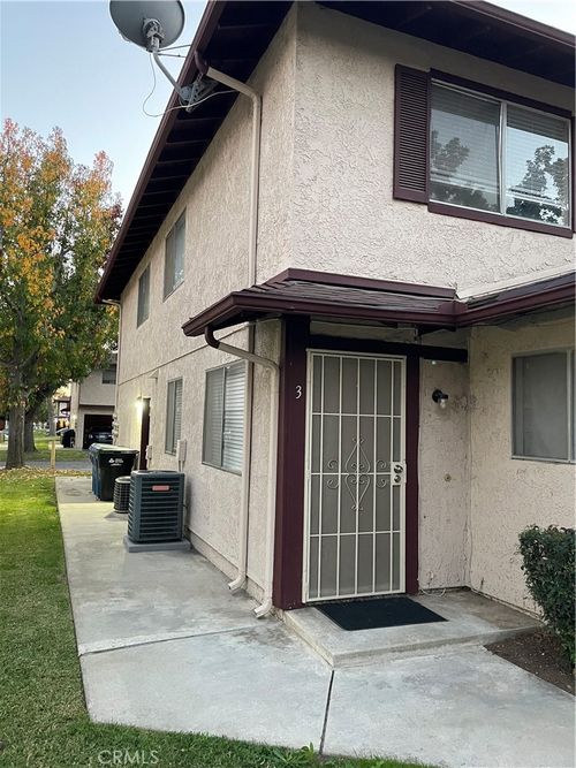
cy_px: 384
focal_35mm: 26
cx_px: 288
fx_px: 577
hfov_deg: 53.0
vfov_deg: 67.3
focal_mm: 4.2
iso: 400
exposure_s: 1/40
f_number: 1.6
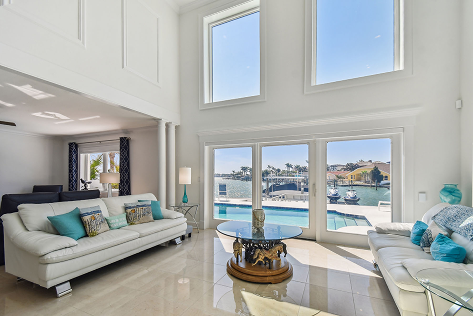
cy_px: 158
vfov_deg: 77.3
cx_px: 236
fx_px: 197
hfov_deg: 100.4
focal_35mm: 15
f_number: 7.1
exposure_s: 1/250
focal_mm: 10
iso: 100
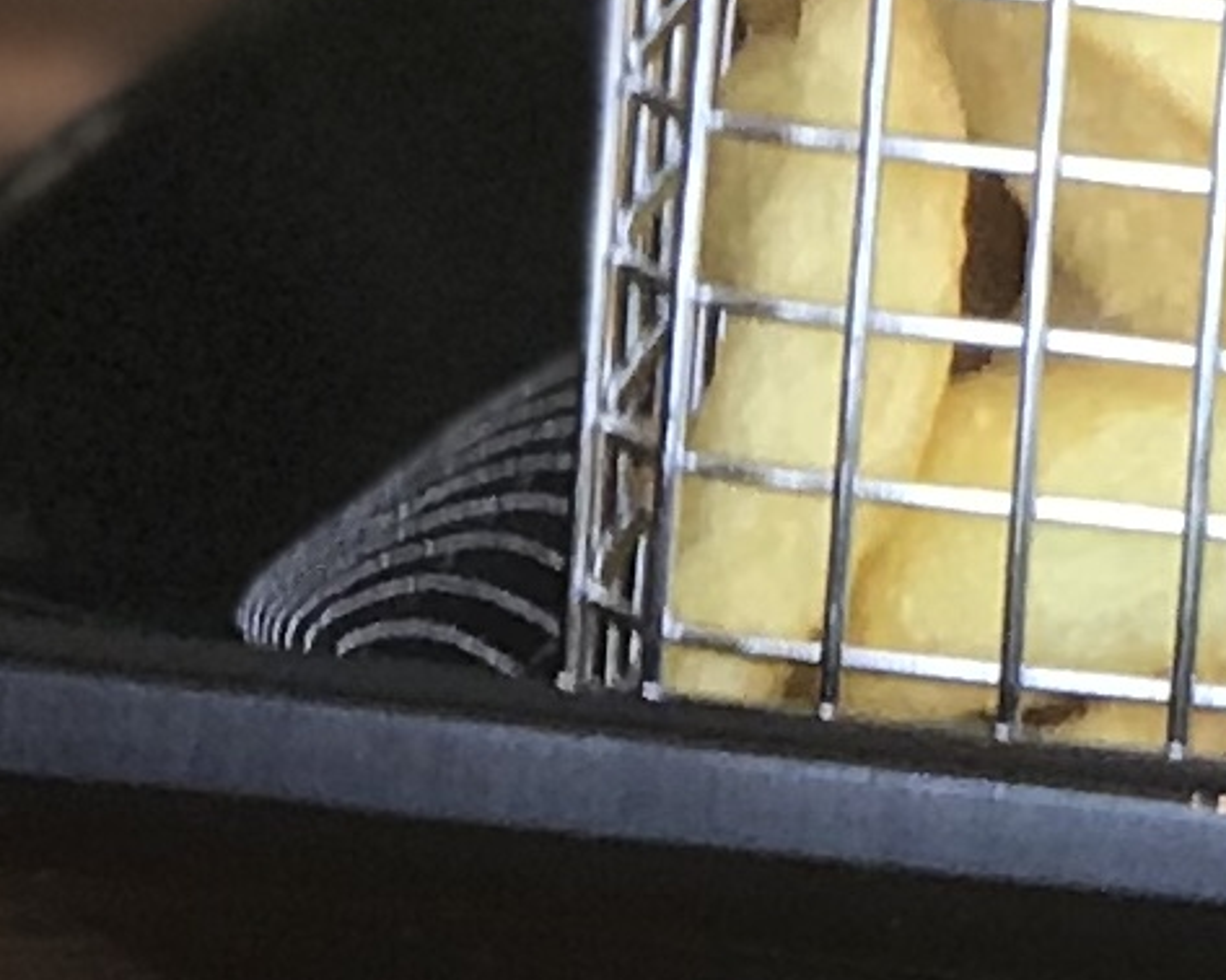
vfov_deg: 4.5
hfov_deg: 5.4
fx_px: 12332
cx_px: 3432
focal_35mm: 340
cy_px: -10
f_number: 2.8
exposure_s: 1/100
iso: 64
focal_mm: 6.6
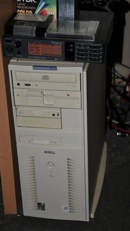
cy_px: 116
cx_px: 72
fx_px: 466
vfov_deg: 27.9
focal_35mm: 76
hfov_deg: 15.9
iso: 200
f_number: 4.5
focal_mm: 48
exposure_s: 1/60
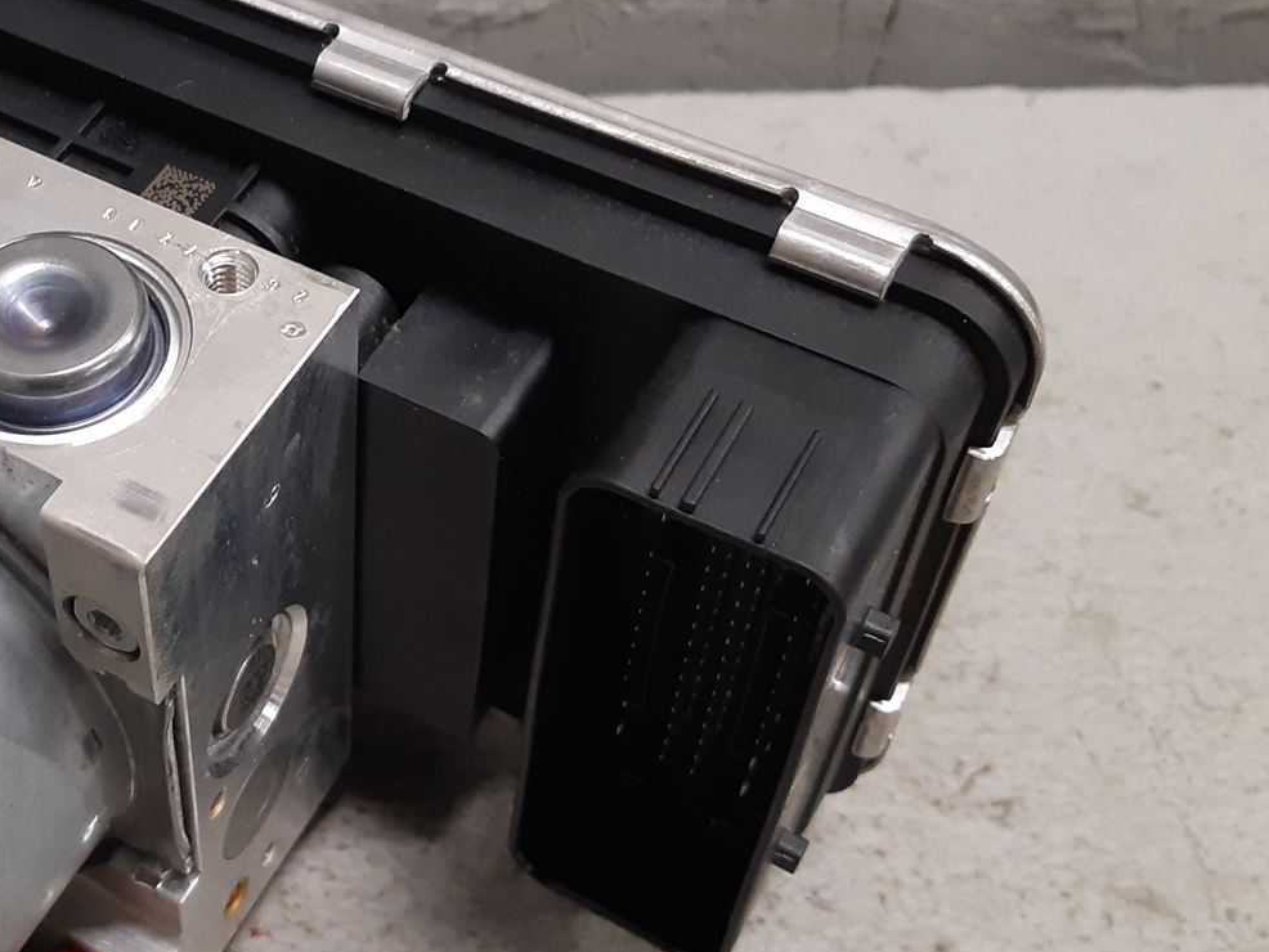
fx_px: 1980
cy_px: 405
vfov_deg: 27.0
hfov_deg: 33.4
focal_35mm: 54
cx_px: 95
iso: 200
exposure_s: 1/50
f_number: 1.7
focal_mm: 3.93
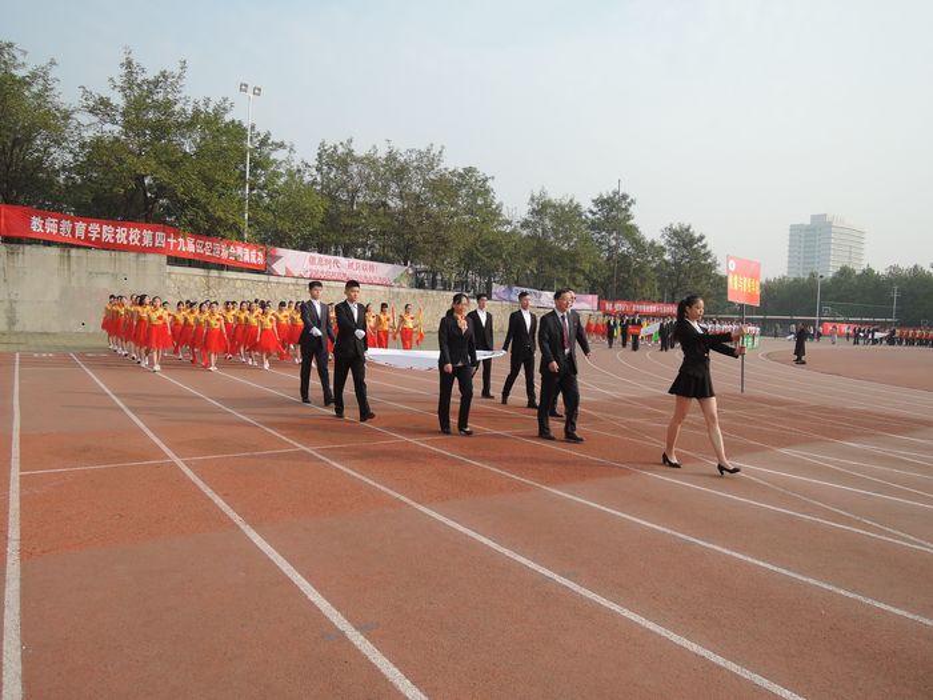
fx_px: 647
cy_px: 350
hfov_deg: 71.6
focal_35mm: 24
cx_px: 466
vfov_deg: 56.8
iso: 80
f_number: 2.8
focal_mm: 5.1
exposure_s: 1/125
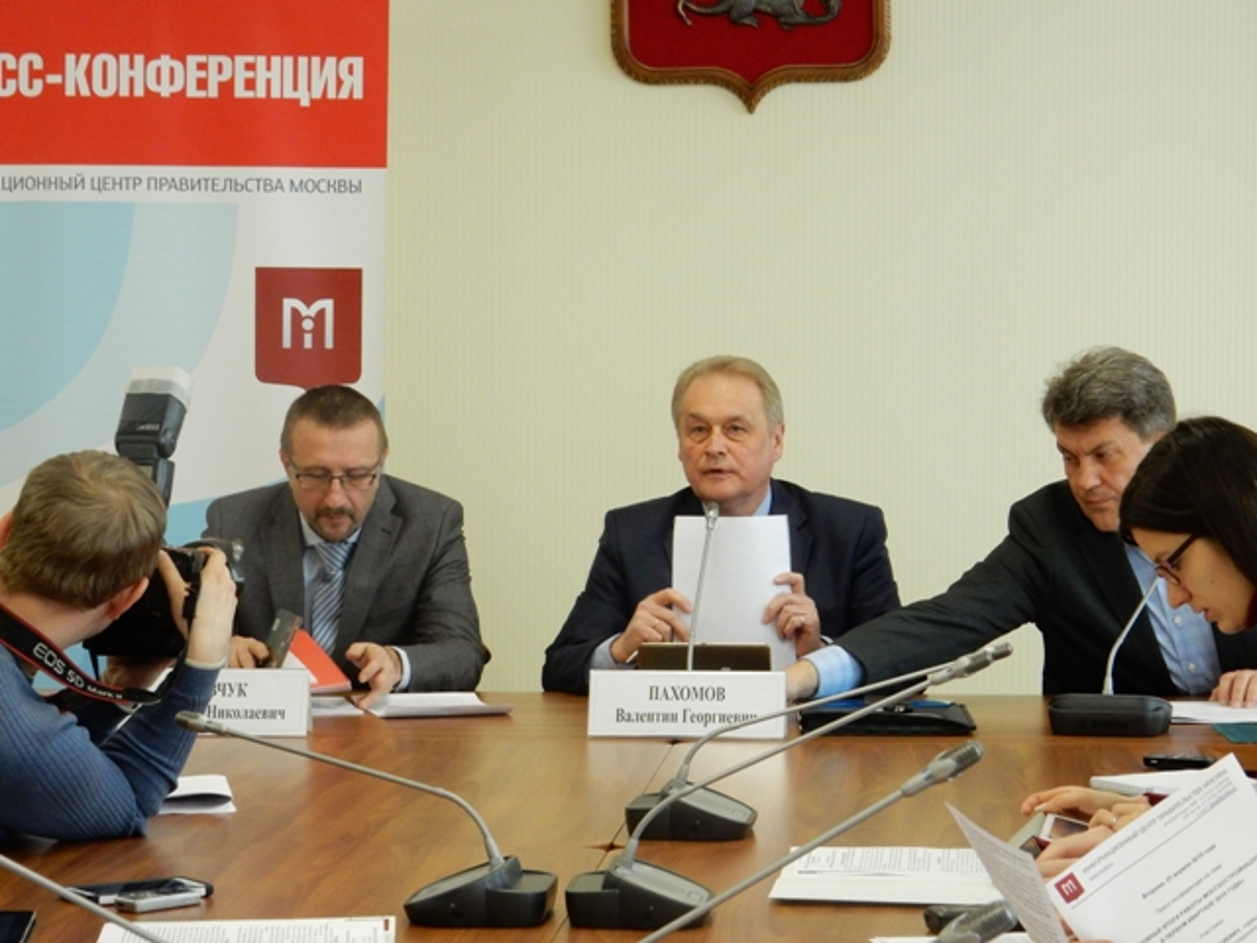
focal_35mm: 117
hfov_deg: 16.8
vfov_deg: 12.7
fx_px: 4249
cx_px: 628
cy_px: 472
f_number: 5.6
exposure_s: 1/60
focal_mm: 20.9
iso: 560
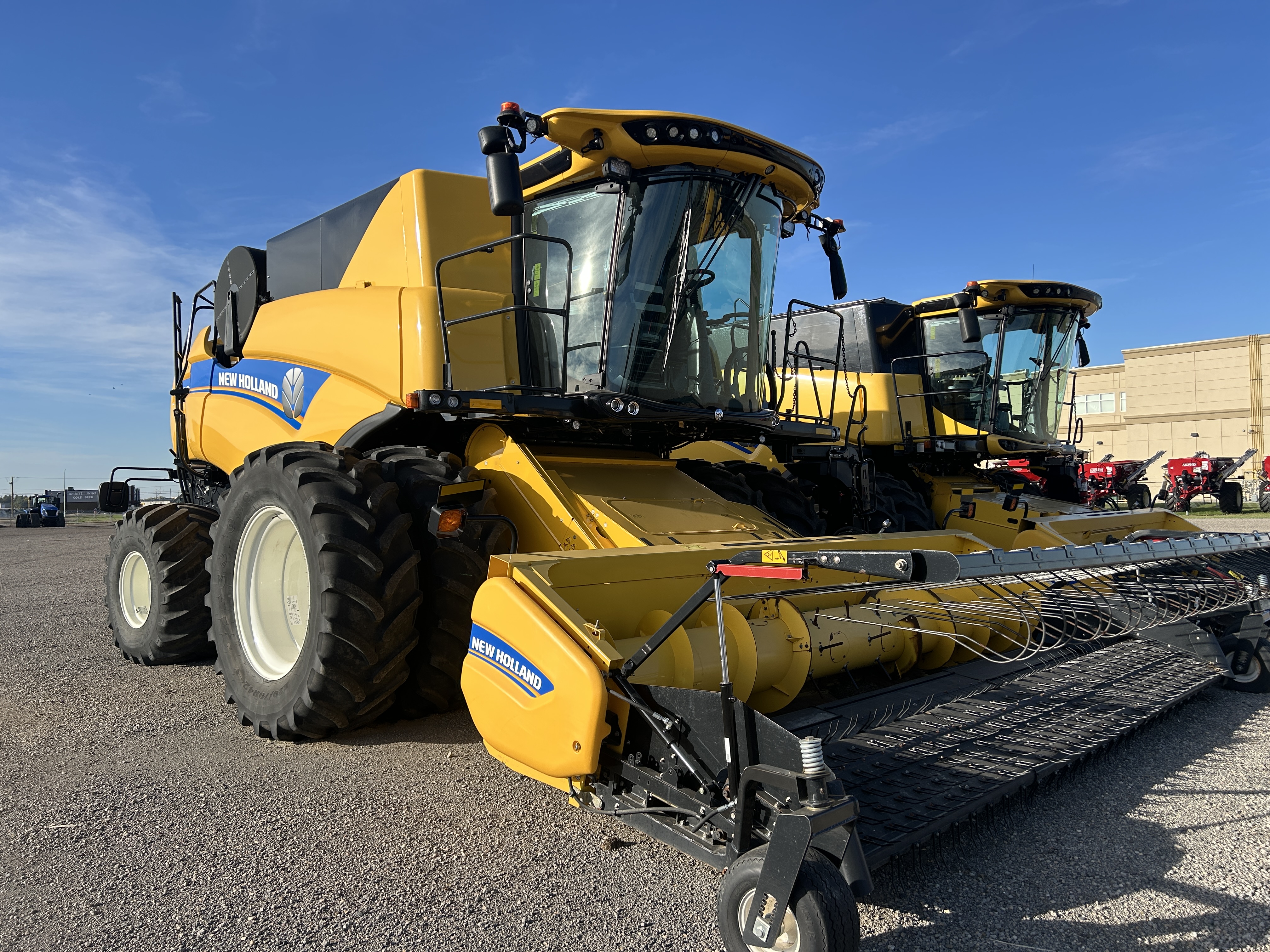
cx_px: 635
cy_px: 476
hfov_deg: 67.3
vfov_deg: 53.1
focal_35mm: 26
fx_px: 954
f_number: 1.5
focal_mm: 5.7
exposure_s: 1/2994
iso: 50
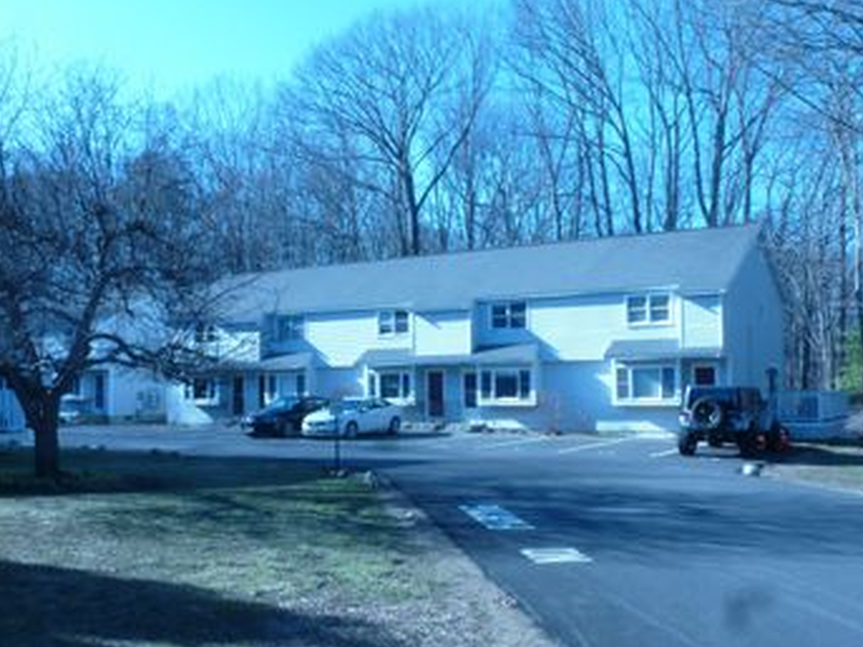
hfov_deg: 52.4
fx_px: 872
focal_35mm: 35
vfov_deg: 40.7
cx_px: 503
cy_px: 339
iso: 100
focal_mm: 4.3
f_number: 8
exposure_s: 1/60
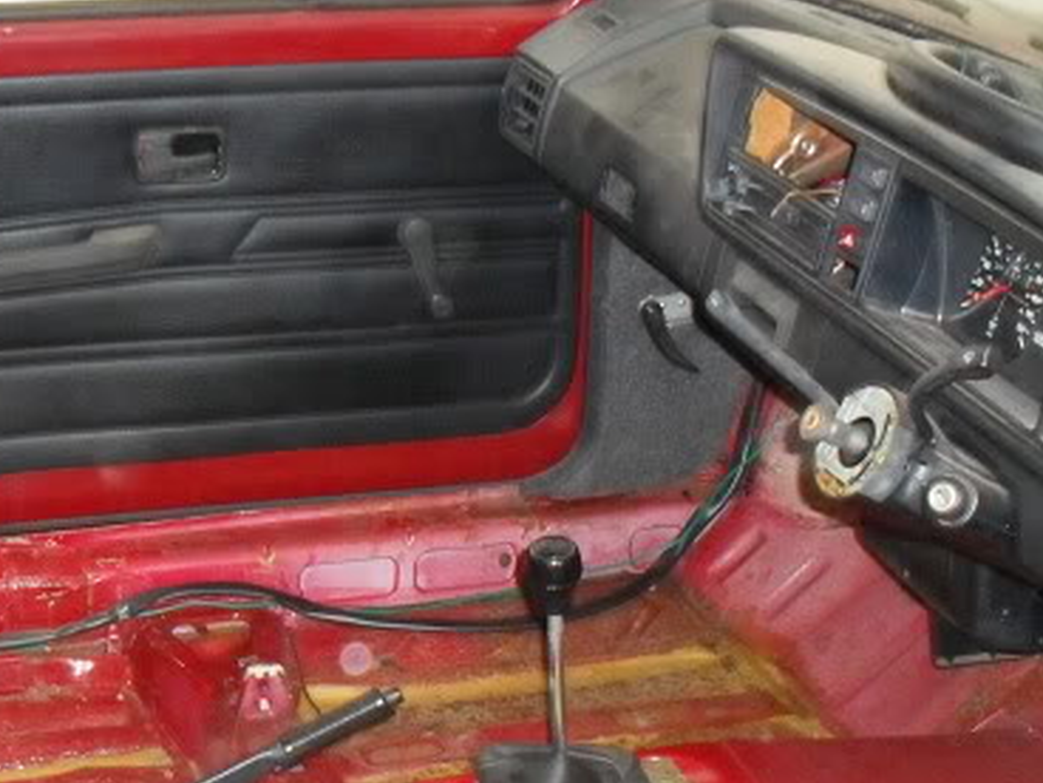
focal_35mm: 76
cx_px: 411
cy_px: 712
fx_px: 2290
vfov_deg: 19.0
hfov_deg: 25.6
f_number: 3.2
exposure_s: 1/45
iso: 320
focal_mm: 6.3
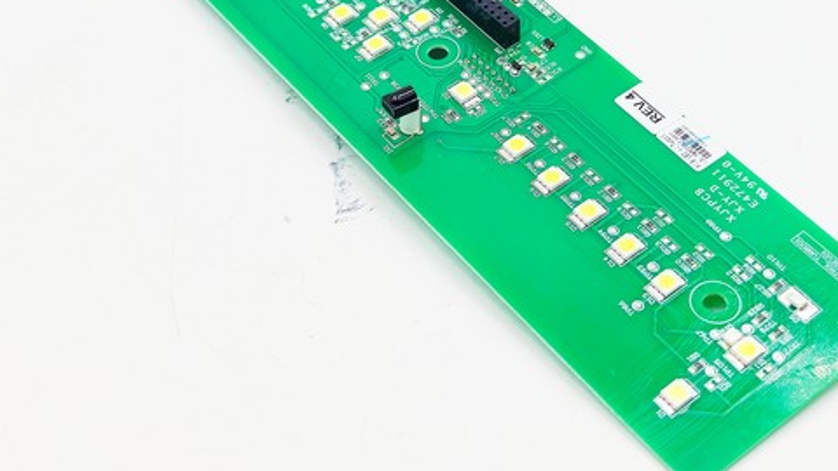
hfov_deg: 32.3
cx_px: 456
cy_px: 98
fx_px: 1444
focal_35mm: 65
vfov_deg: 18.4
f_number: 1.69
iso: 50
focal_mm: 6.72
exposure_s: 1/340
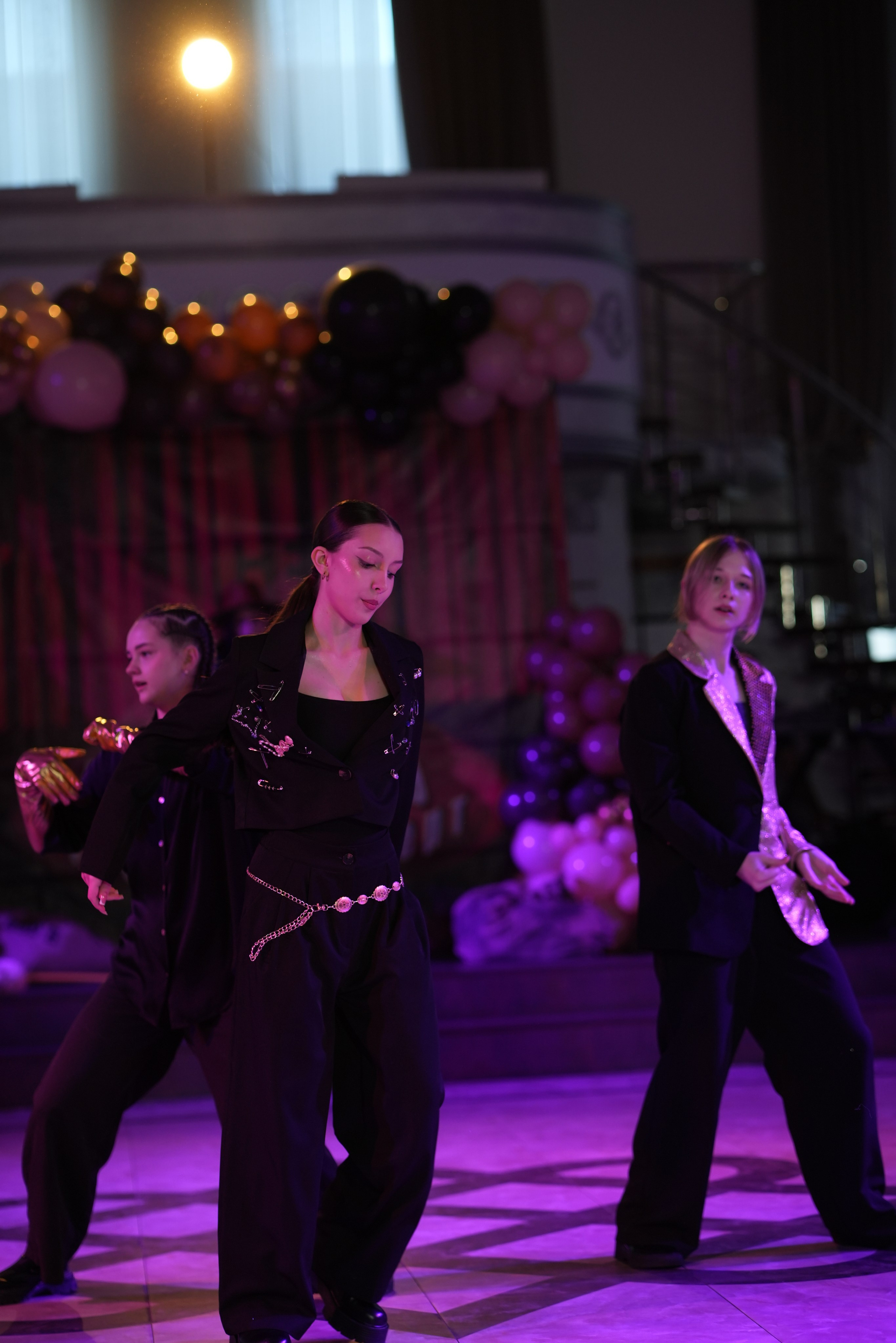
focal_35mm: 85
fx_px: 3173
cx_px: 448
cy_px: 672
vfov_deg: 23.9
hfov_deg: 16.1
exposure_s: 1/400
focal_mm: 85
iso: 800
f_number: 2.2
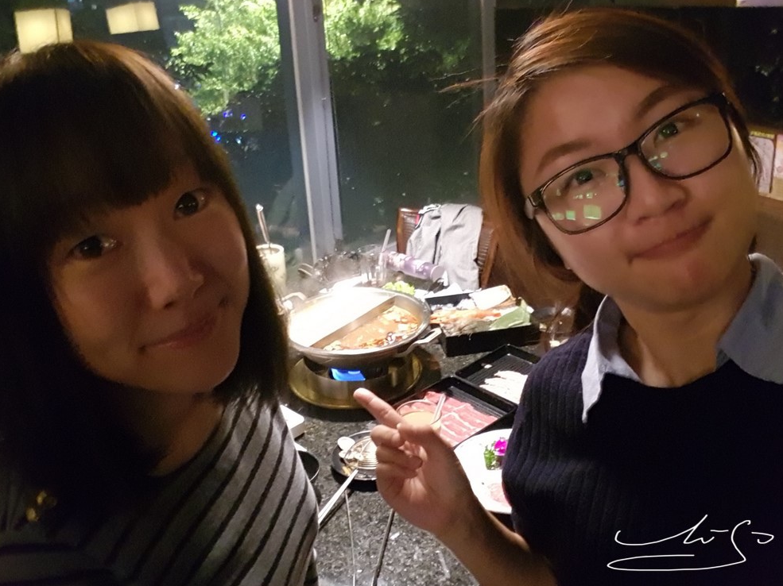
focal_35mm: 26
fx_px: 588
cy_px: 287
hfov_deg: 67.3
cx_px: 379
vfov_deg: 53.0
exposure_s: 1/13
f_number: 1.7
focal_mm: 2.95
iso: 1250
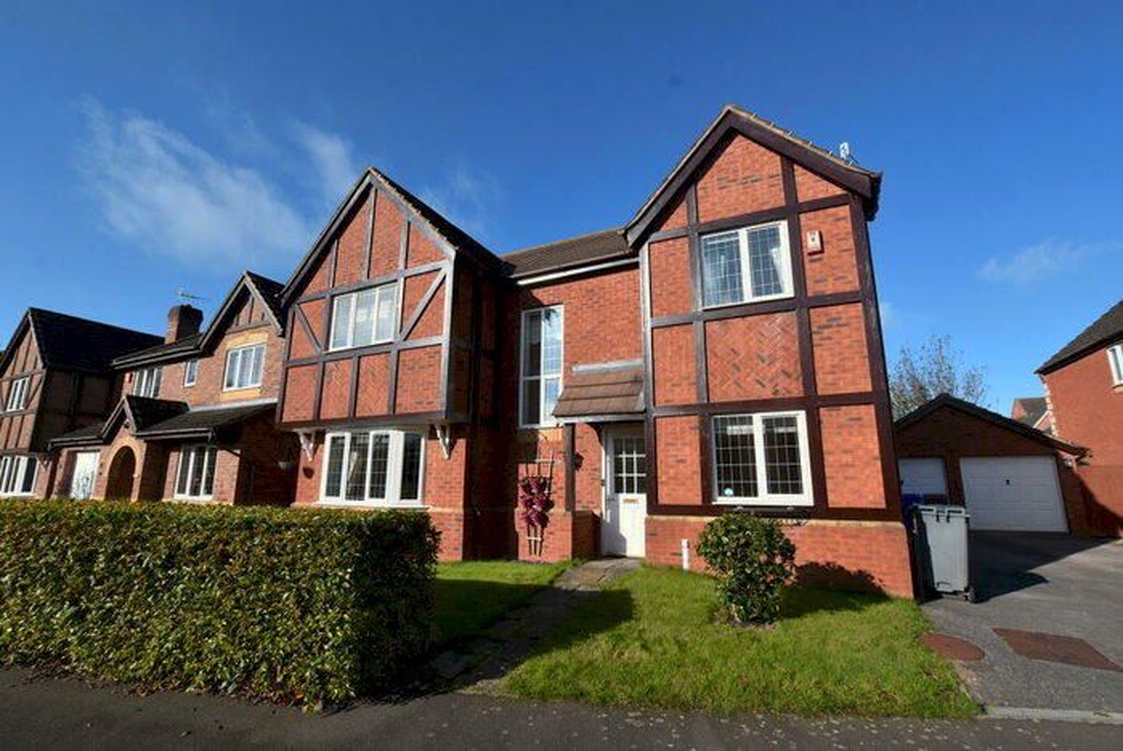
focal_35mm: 15
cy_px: 376
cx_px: 562
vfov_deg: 77.4
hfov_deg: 100.3
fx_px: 468
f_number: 8
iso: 280
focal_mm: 10
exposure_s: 1/500
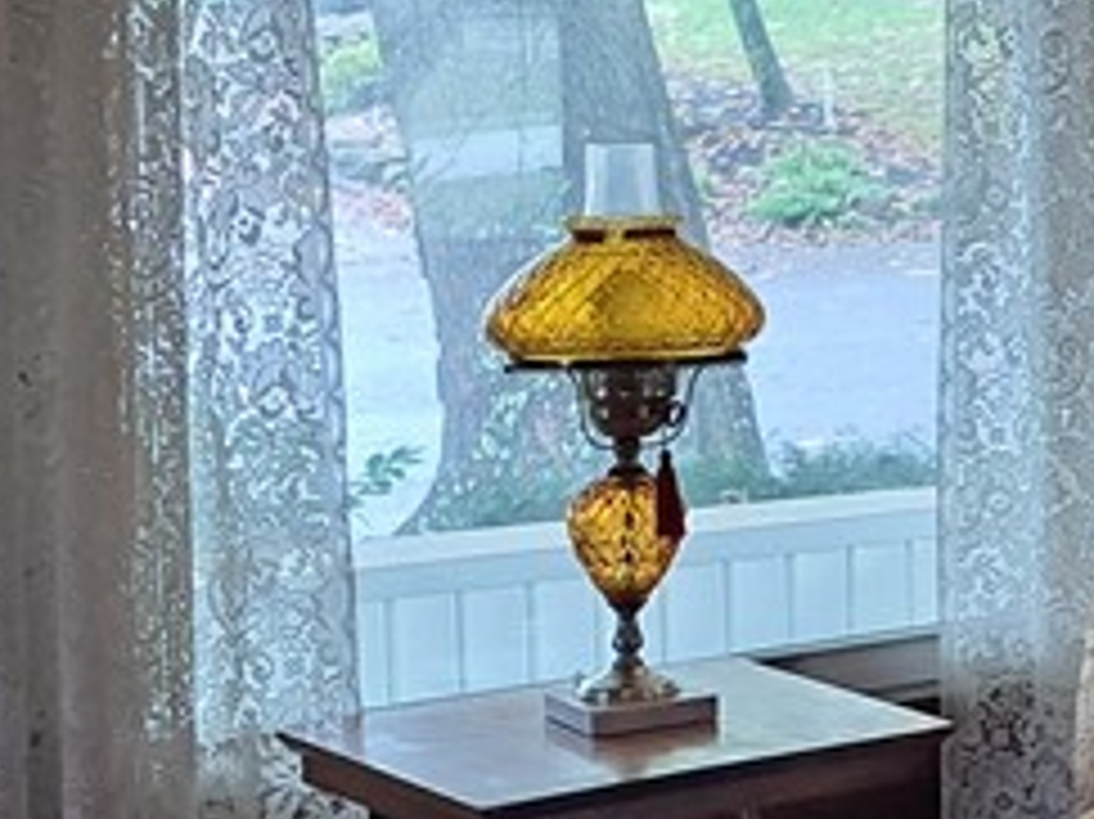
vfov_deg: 14.6
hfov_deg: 16.1
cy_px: 315
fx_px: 3190
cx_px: 2021
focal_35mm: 101
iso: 100
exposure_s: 1/60
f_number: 1.8
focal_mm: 5.23
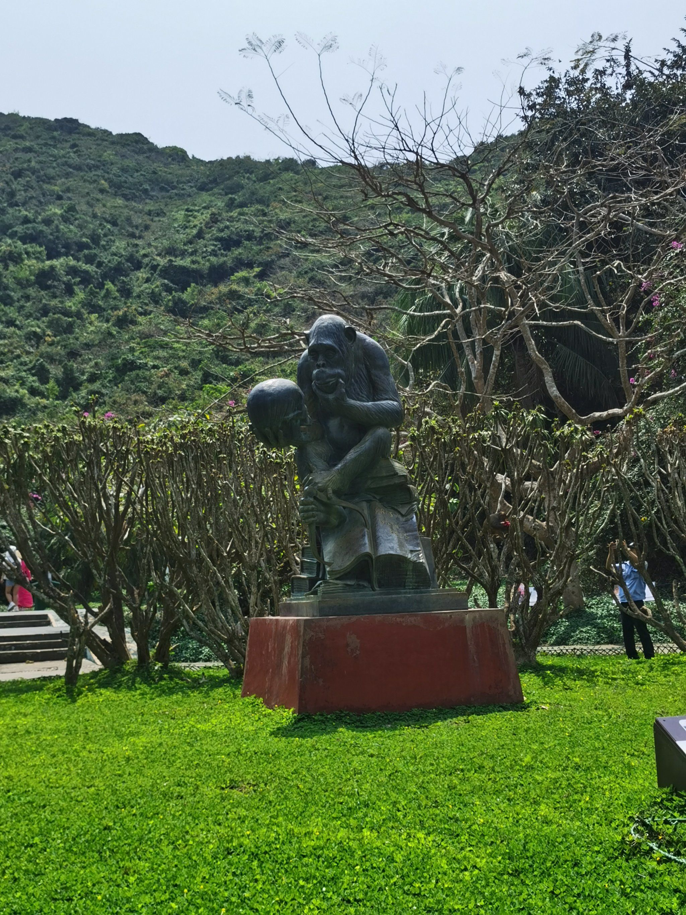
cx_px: 343
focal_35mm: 46
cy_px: 458
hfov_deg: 31.5
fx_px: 1216
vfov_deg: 41.2
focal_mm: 5.56
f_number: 1.6
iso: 50
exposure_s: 1/10000
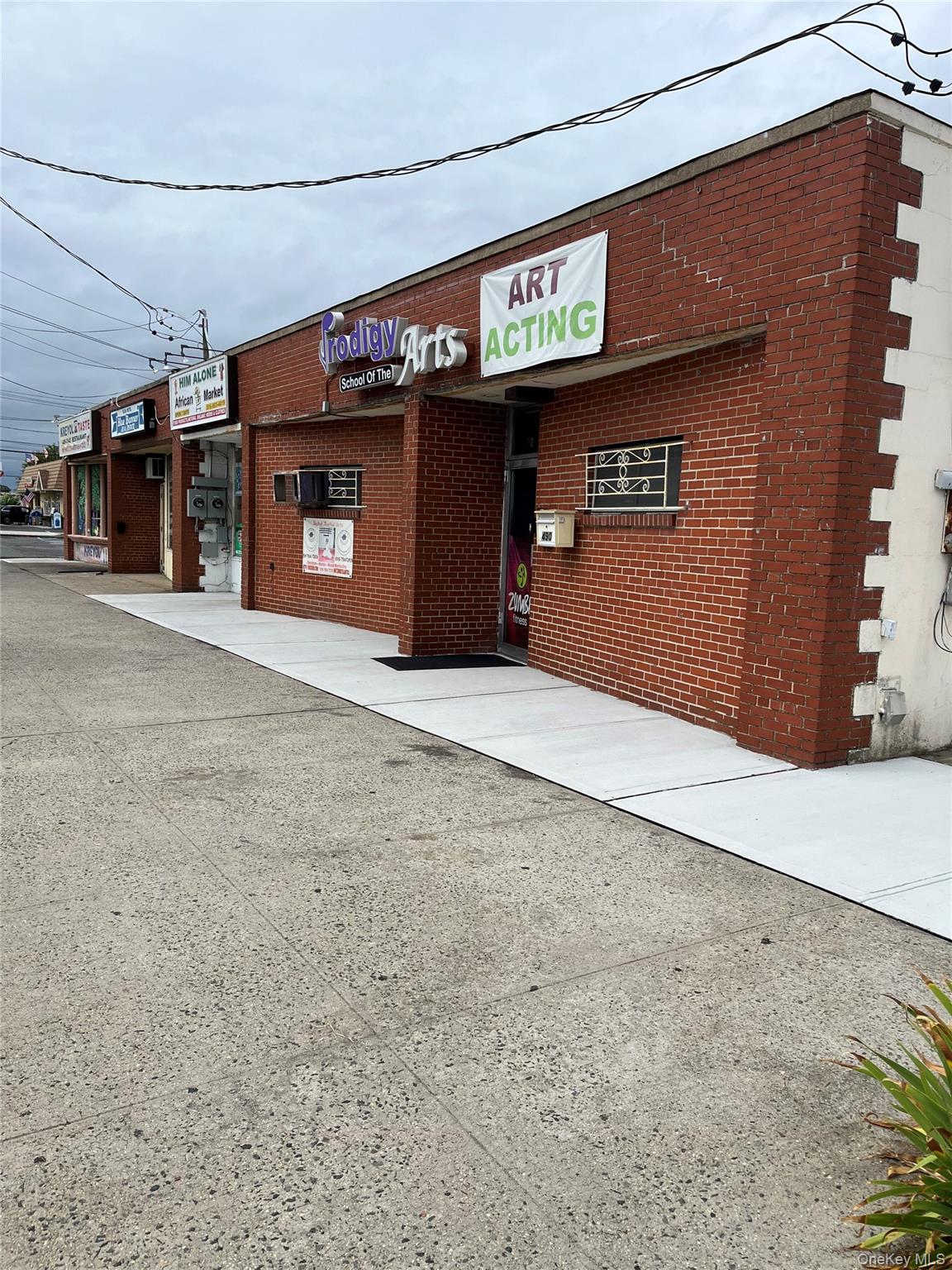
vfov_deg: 67.3
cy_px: 635
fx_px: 953
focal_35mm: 26
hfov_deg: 53.1
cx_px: 476
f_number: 1.6
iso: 50
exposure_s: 1/4484
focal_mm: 5.1
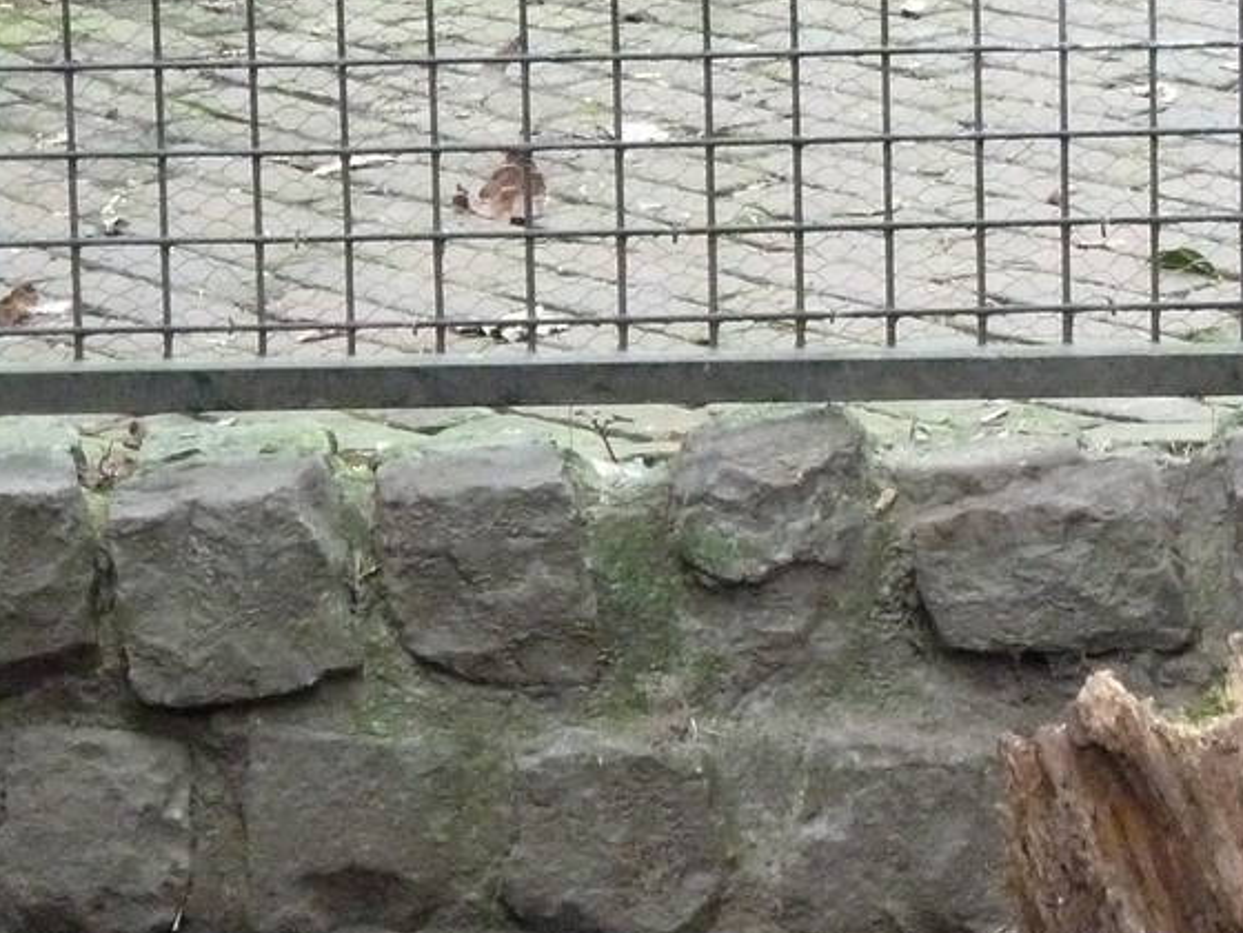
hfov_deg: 6.2
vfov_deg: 4.7
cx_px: 1556
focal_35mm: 317
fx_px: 11383
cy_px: 931
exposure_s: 1/100
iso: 800
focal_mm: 18.2
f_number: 4.4
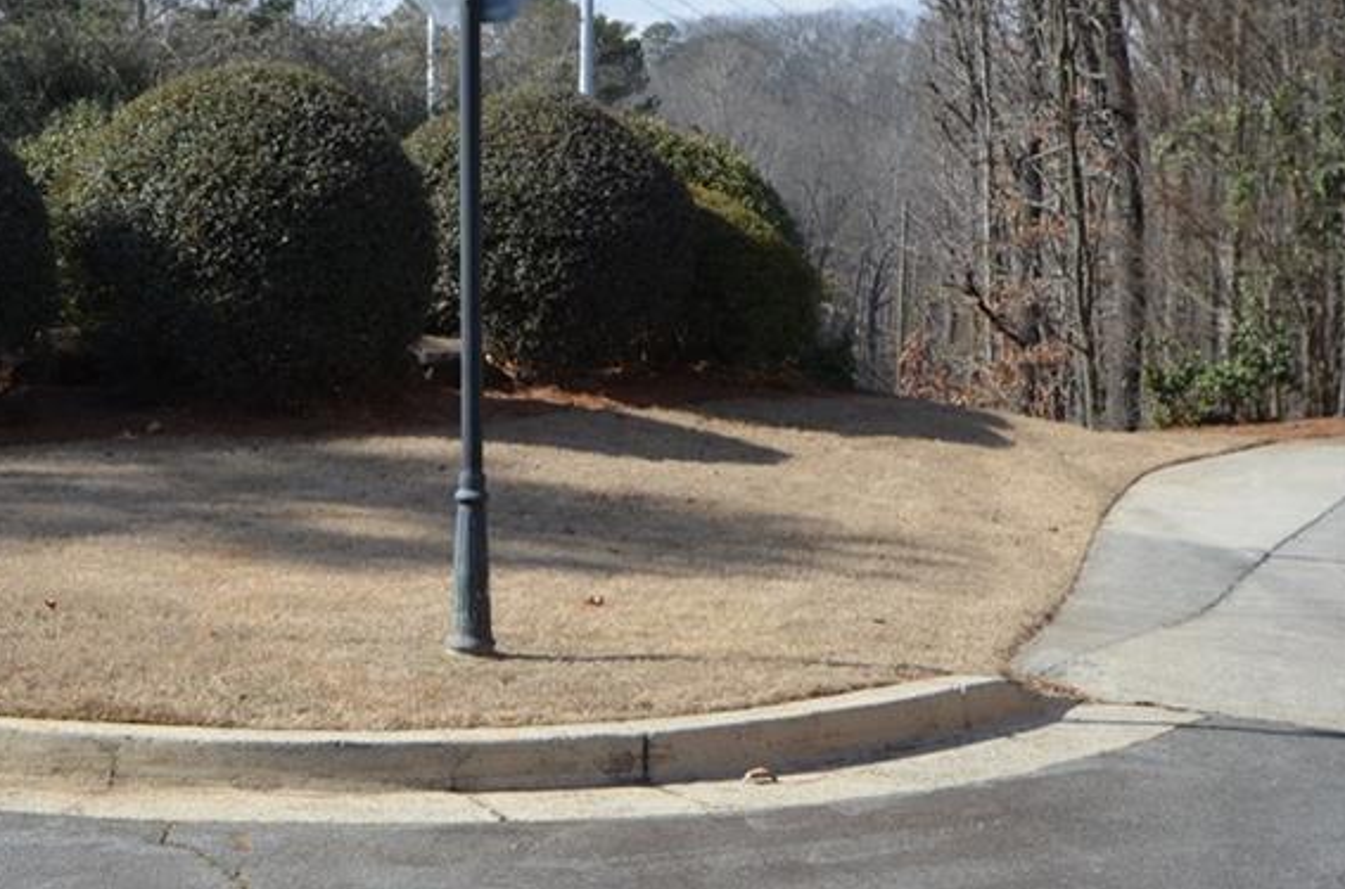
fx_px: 2422
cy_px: 328
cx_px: 138
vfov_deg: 20.8
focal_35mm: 65
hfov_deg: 29.7
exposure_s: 1/250
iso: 160
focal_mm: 24
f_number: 8
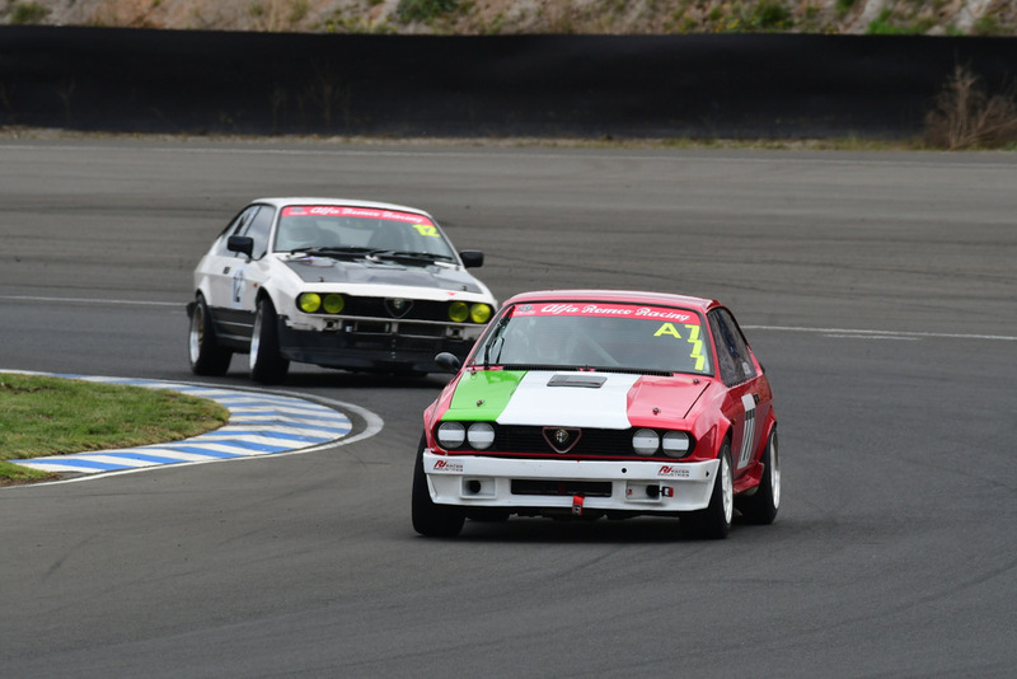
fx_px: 17803
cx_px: 508
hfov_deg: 3.3
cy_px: 340
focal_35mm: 630
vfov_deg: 2.2
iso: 400
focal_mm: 420
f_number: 10
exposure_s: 1/640
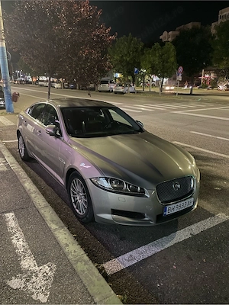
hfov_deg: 53.1
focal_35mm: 26
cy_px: 152
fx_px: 229
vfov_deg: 67.3
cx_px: 114
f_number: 1.6
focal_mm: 4.2
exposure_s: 1/10
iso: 500
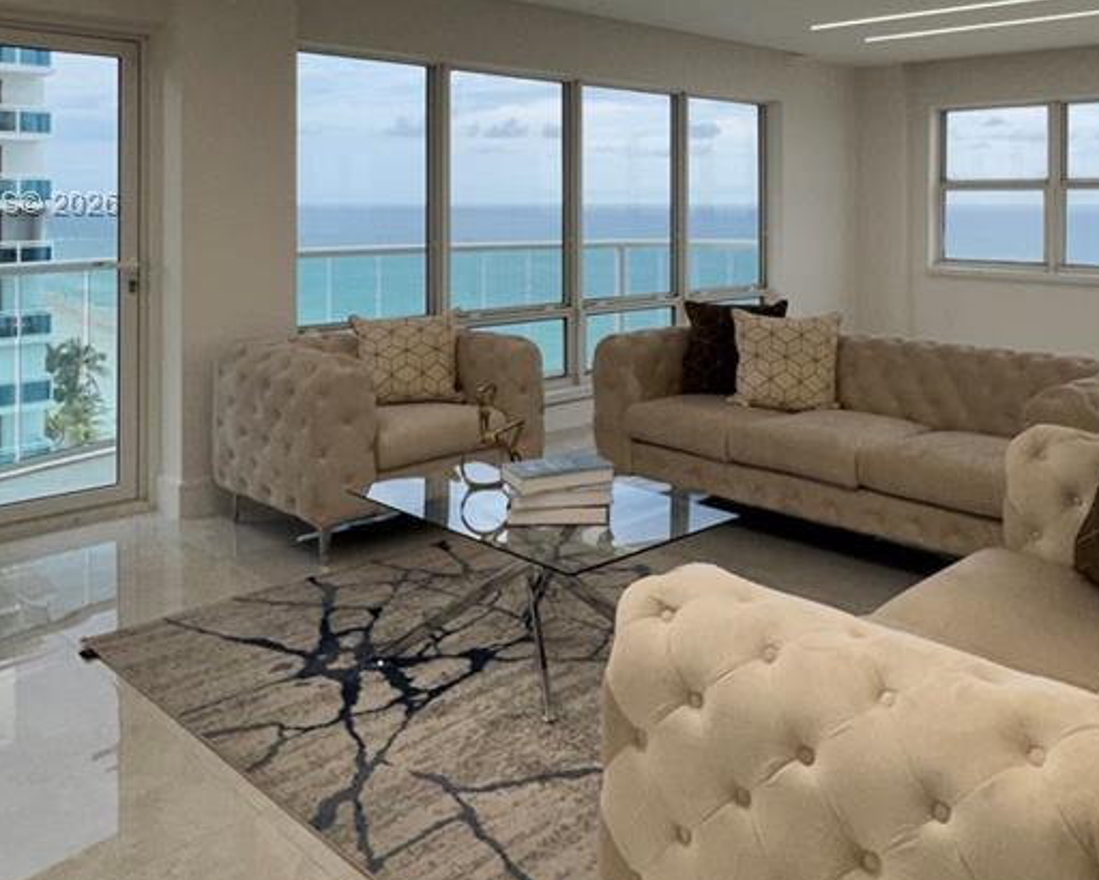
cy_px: 206
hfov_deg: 55.0
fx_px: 1041
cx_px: 687
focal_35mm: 32
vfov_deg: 44.1
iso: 80
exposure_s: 1/120
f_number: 2.2
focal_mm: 2.22
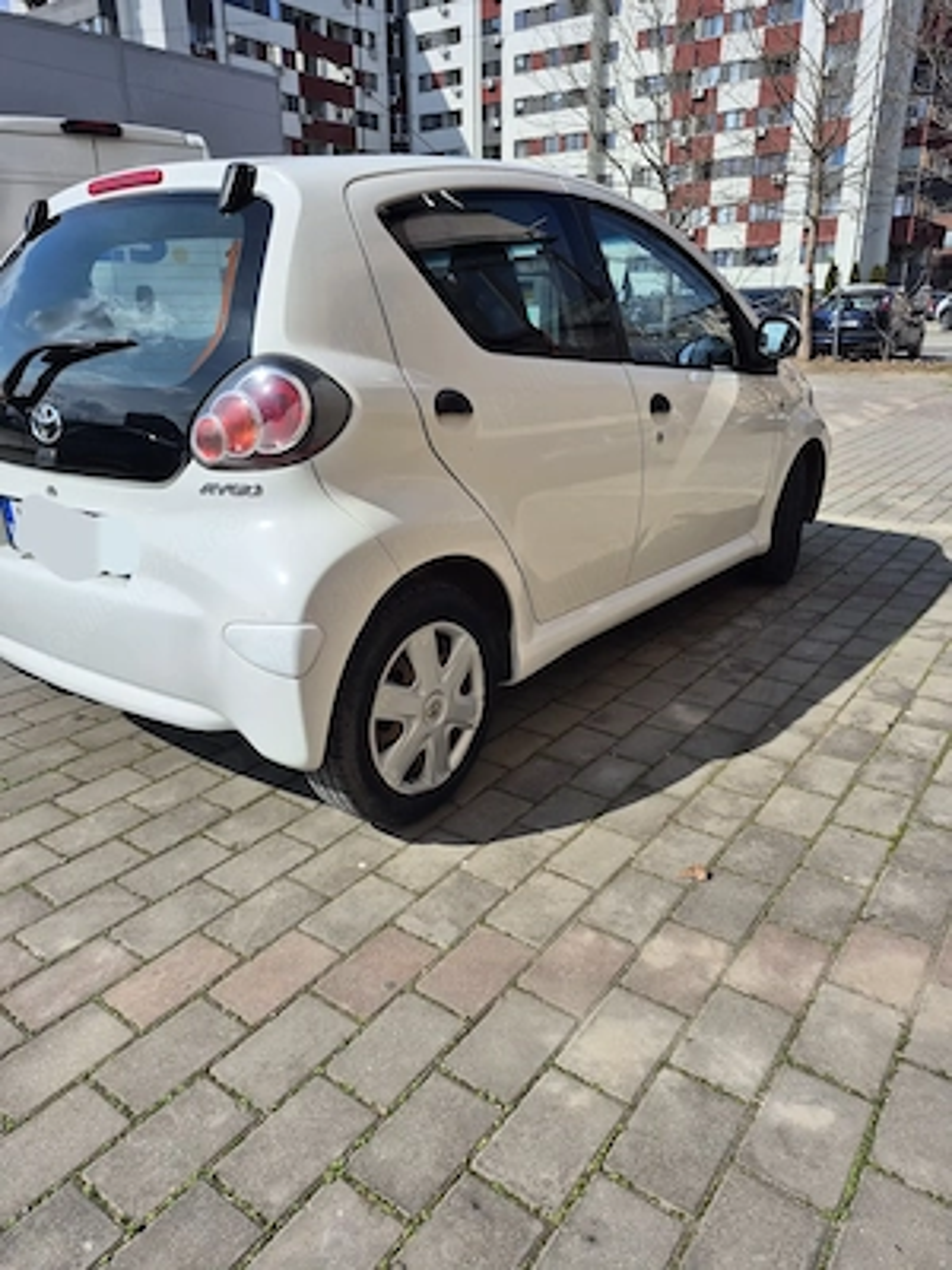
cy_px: 635
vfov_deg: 73.9
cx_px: 476
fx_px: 843
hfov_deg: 58.9
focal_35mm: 23
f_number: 1.8
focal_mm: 5.4
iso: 25
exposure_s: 1/2500
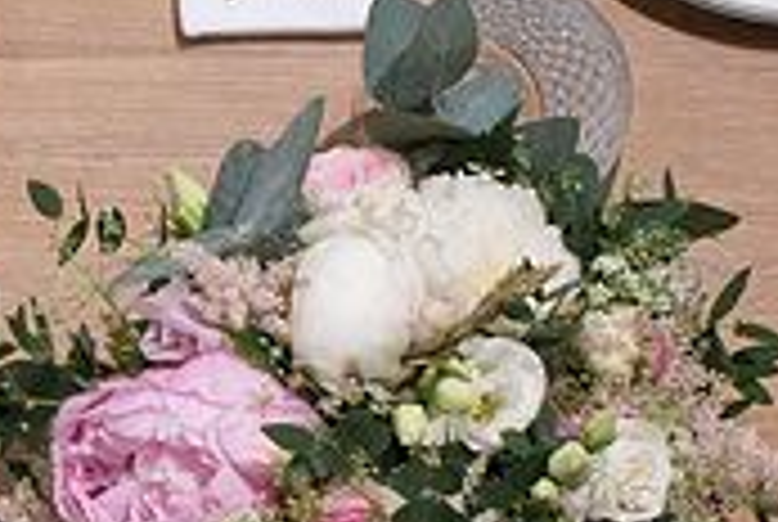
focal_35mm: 175
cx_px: -61
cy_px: 410
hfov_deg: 11.6
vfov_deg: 7.9
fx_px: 3788
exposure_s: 1/15
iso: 100
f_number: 11
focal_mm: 35
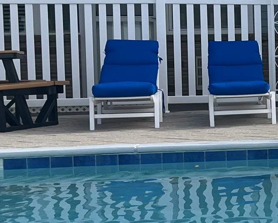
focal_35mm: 118
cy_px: 93
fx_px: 971
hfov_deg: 14.7
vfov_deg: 13.1
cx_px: 469
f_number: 1.6
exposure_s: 1/3311
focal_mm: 5.1
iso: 50
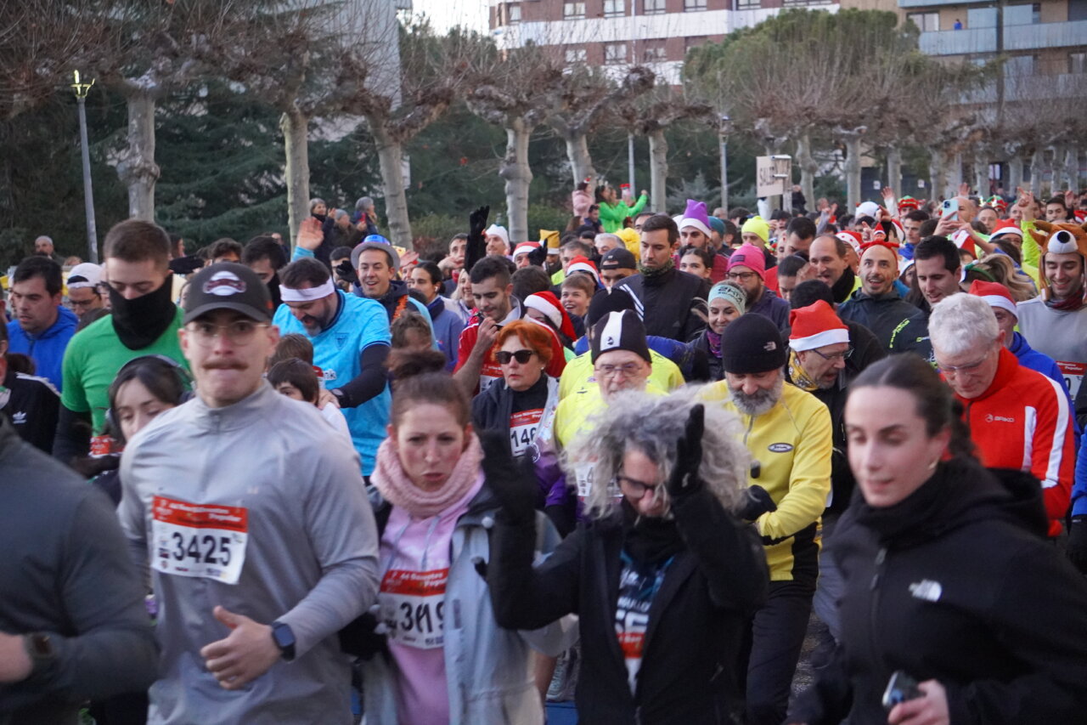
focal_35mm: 82
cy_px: 362
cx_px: 544
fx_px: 2491
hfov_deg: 24.6
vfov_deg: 16.5
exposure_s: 1/160
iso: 6400
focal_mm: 55
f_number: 4.5
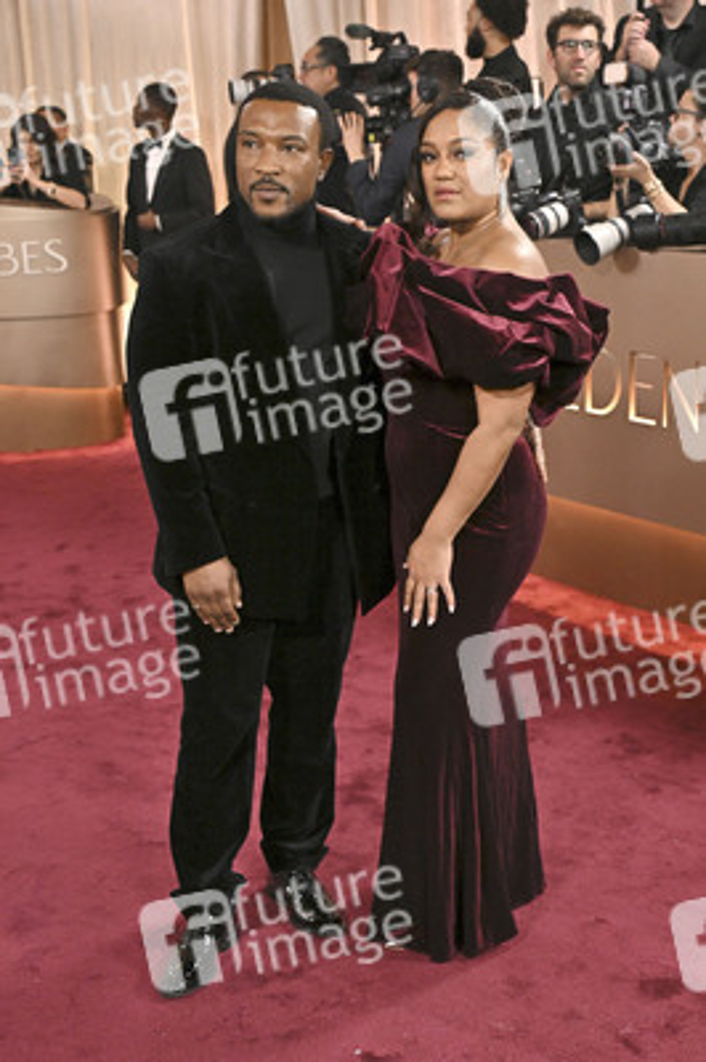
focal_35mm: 44
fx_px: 1296
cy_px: 531
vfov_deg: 44.5
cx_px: 353
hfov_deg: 30.5
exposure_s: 1/320
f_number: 5
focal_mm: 44
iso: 2500
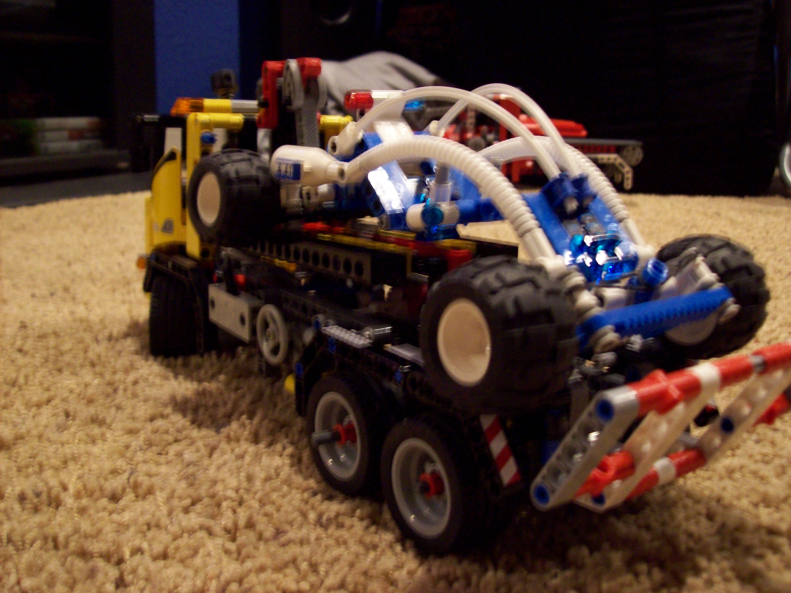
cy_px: 296
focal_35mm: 36
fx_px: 822
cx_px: 396
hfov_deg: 51.4
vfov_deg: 39.6
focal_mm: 6
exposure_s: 1/8
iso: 200
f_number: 2.7
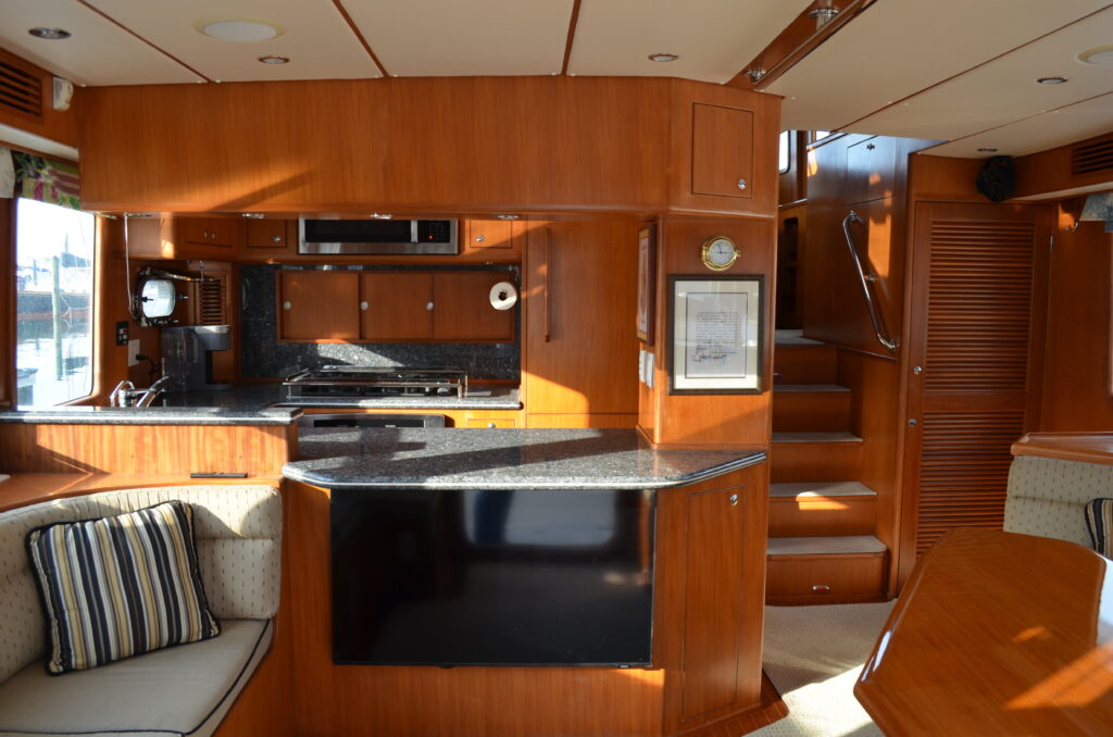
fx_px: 833
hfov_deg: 67.5
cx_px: 556
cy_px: 368
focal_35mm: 27
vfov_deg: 47.7
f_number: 5.6
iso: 400
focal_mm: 18
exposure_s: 1/125
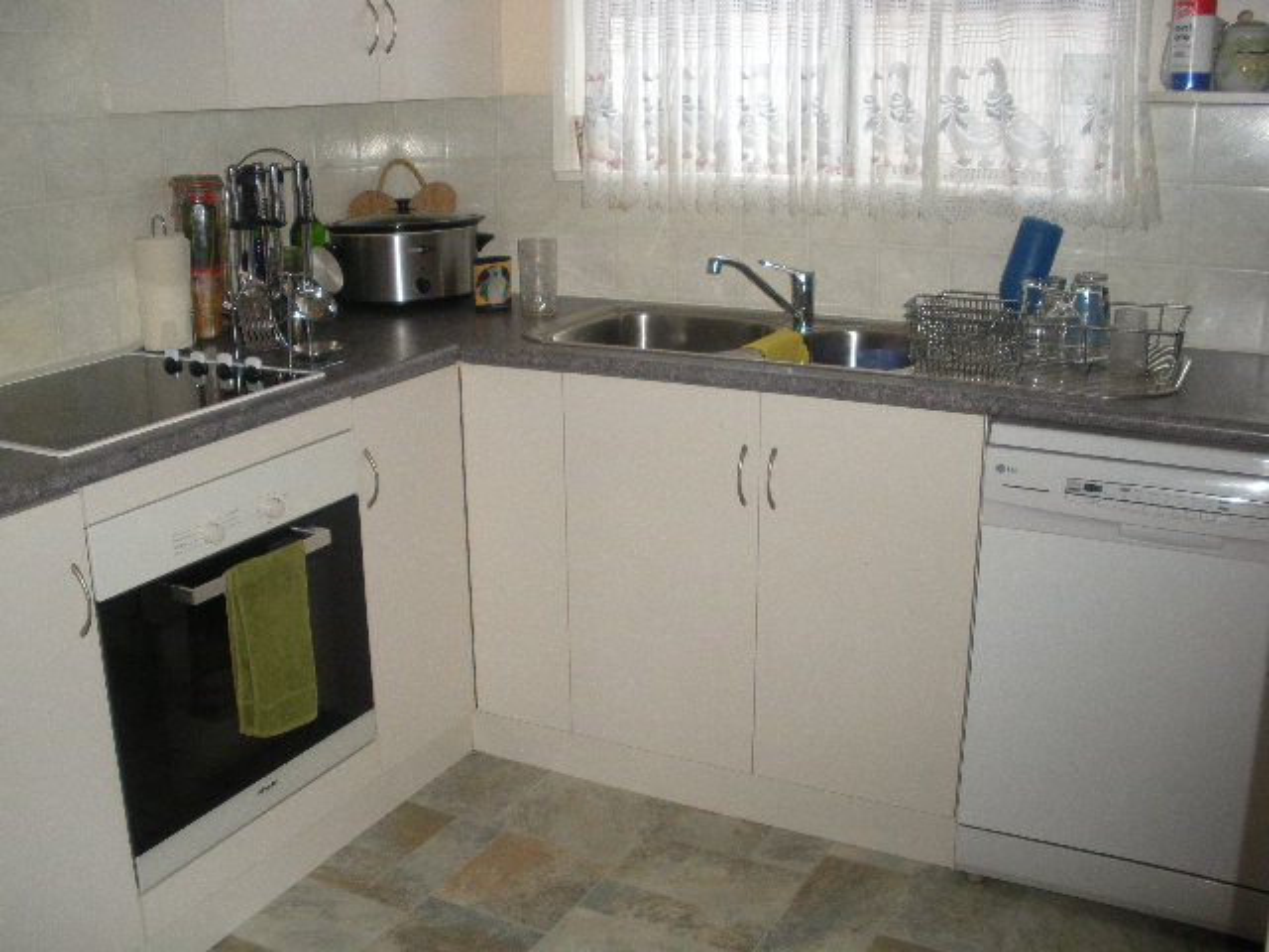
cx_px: 634
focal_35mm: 36
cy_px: 476
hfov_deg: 51.4
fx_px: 1320
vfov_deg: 39.7
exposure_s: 1/60
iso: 181
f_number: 3.5
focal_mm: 6.3
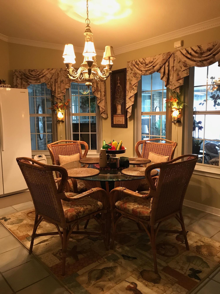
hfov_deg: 49.7
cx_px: 110
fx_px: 237
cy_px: 147
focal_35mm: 28
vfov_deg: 63.4
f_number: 1.8
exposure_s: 1/13
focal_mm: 3.99
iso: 100
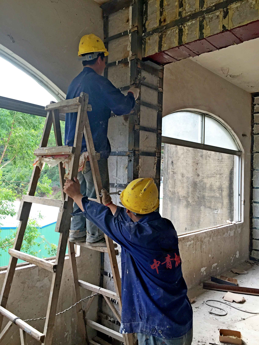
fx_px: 289
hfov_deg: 48.2
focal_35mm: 29
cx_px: 130
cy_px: 172
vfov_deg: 61.7
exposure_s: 1/120
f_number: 2.2
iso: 32
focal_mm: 4.15
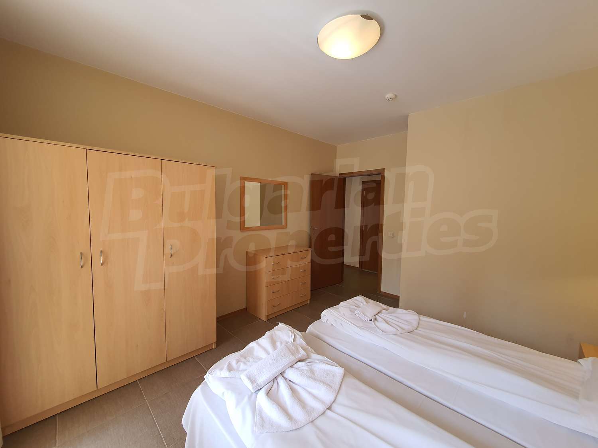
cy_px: 224
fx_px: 225
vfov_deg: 89.9
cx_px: 299
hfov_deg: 106.2
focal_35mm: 13
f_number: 2.2
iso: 100
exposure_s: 1/50
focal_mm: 1.8
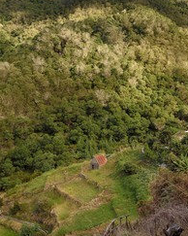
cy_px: 111
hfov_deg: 35.7
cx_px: 172
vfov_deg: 46.9
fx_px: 272
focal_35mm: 39
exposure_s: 1/250
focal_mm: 24
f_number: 9
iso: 400
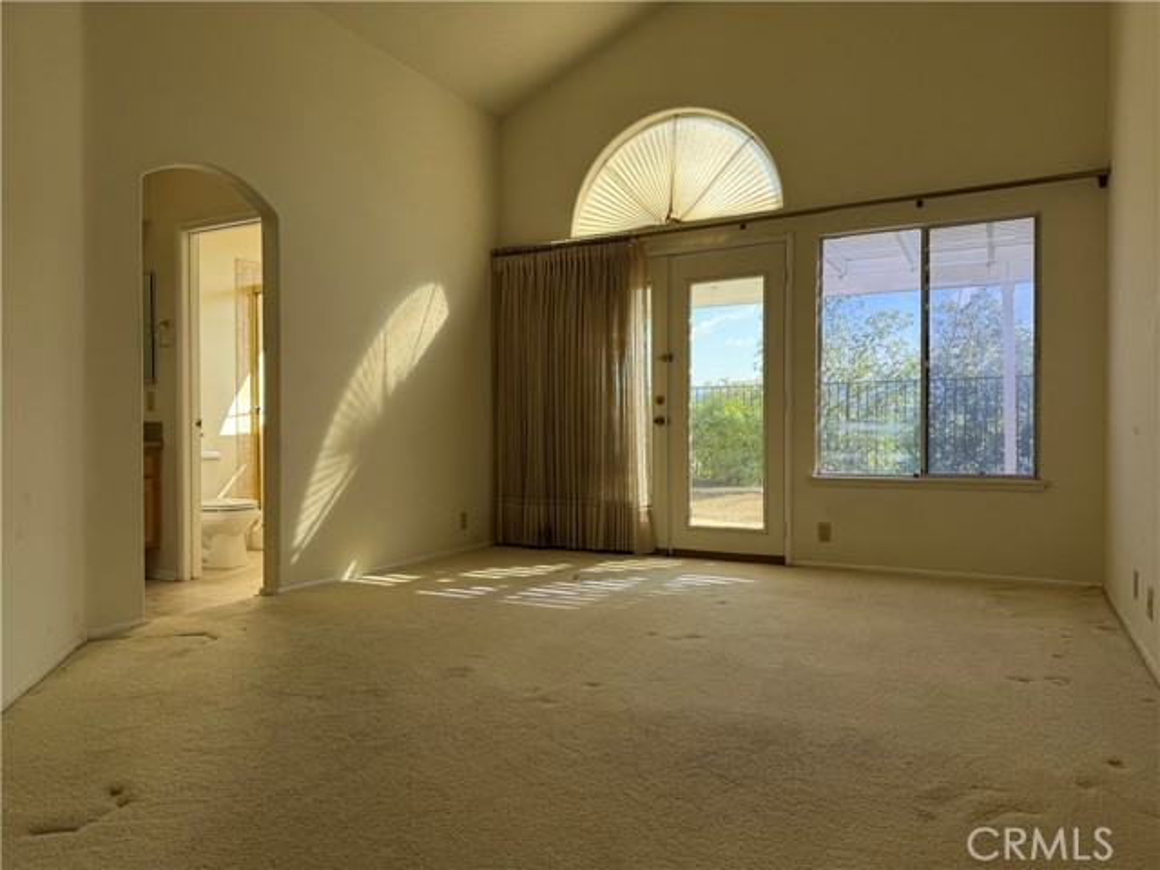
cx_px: 580
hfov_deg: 71.6
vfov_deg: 56.8
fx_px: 804
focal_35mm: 24
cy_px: 435
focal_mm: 6.76
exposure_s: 1/321
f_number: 1.78
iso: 100
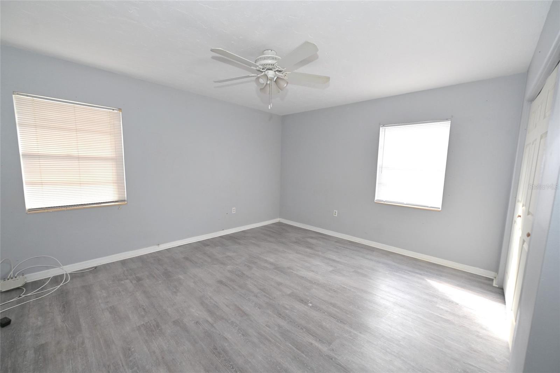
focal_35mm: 14
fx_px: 218
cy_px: 186
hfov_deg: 104.3
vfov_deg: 81.2
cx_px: 280
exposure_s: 1/60
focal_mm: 14
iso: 450
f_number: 4
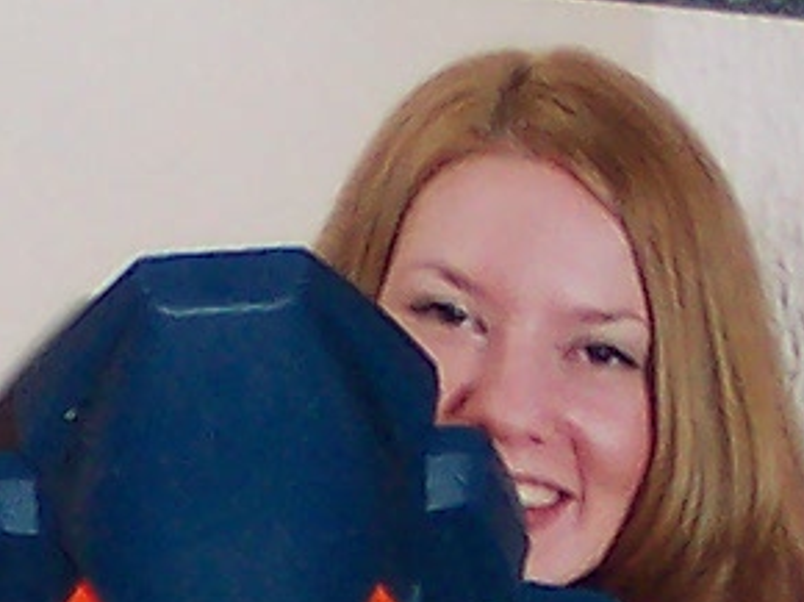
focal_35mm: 1009
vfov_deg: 1.5
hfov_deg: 2.0
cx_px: -25
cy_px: 1490
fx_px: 23416
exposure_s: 1/125
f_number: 4.9
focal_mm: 22.4
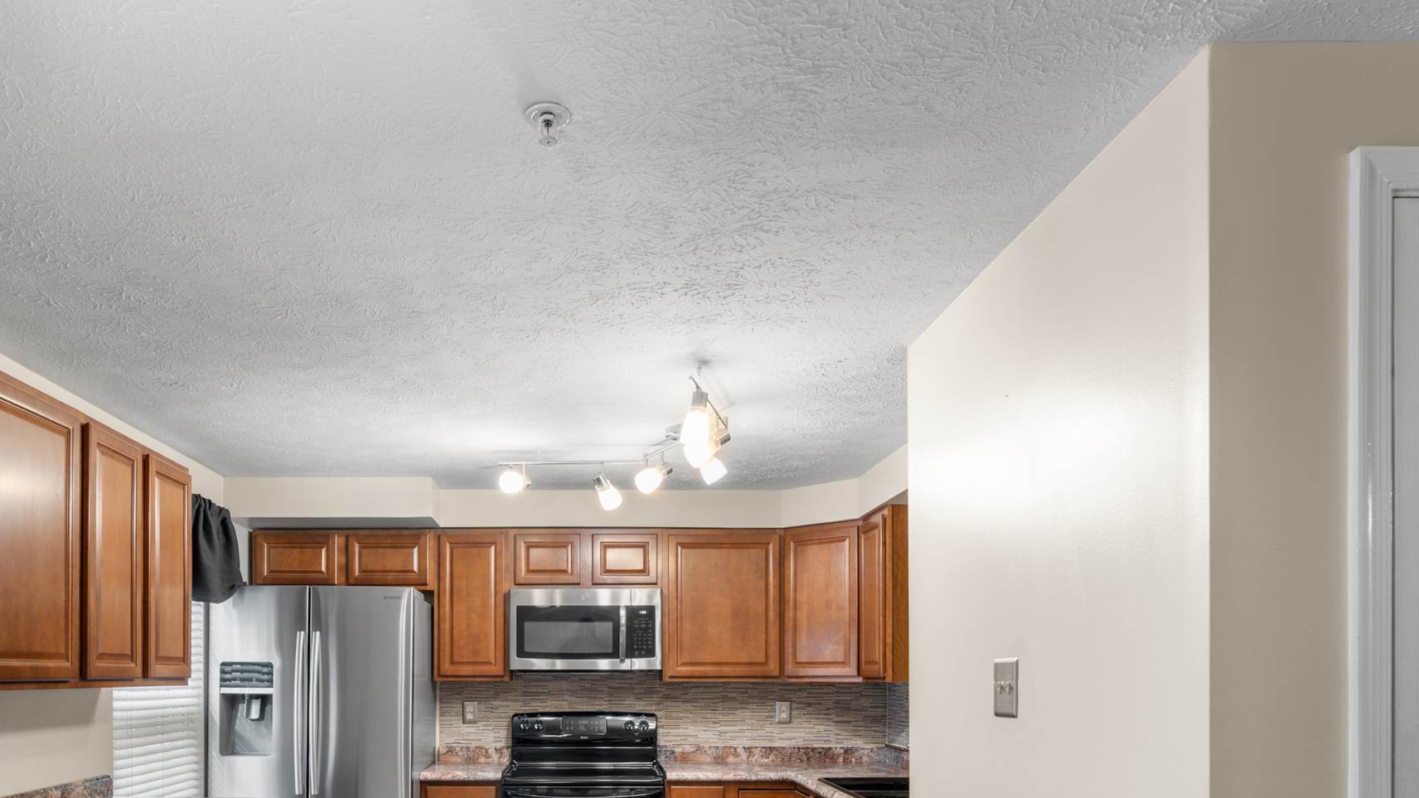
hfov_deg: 71.3
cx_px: 580
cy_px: 669
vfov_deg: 41.9
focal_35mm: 26
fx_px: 978
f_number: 8
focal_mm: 16
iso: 640
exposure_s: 1.6
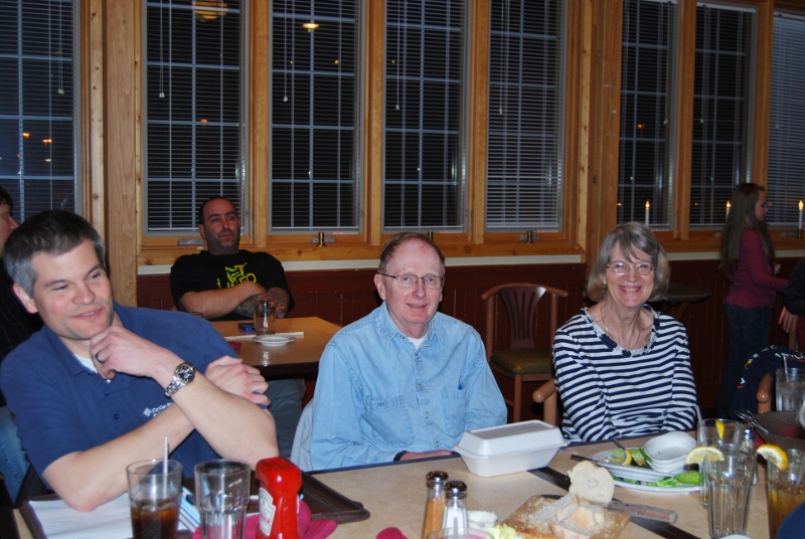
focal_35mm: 45
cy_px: 270
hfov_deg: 43.5
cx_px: 402
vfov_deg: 30.0
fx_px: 1008
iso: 200
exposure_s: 1/60
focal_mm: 30
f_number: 4.2
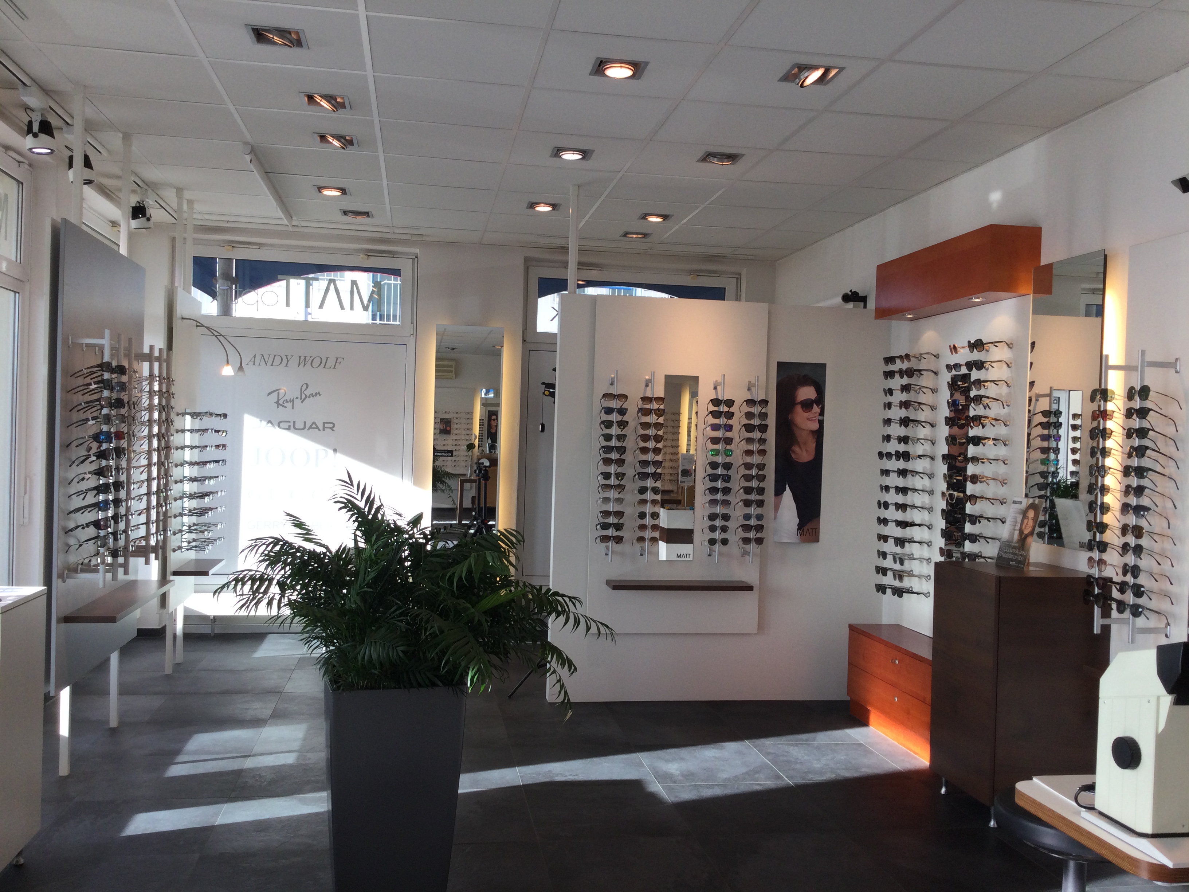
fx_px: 1065
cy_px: 446
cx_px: 594
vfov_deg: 45.4
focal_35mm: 31
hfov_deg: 58.4
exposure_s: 1/125
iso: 25
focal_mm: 3.3
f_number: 2.4
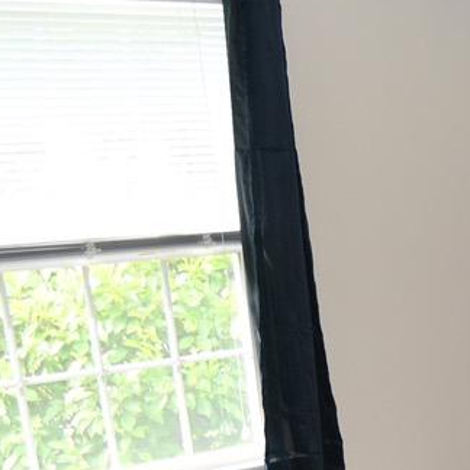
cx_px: 660
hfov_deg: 18.4
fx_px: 1321
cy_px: 677
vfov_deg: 18.2
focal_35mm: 86
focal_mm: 16
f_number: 2.8
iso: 180
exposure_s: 1/125
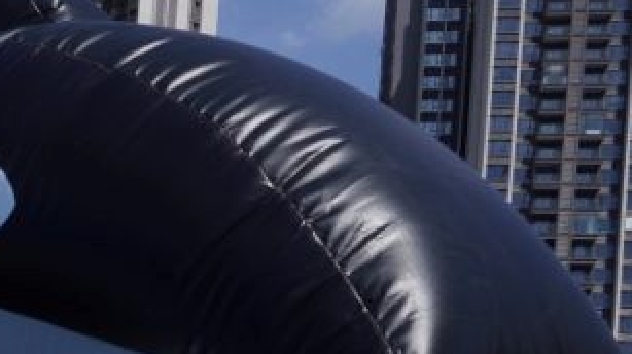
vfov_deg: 13.3
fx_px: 1406
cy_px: 567
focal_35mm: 84
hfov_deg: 22.6
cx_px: -189
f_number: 8
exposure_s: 1/500
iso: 100
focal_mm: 16
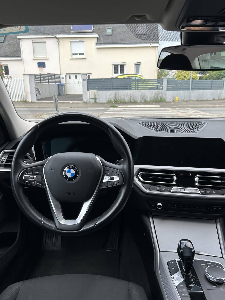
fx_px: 243
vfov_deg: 63.4
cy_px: 154
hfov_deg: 49.7
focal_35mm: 28
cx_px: 119
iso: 50
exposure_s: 1/909
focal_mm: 5.7
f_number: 1.5
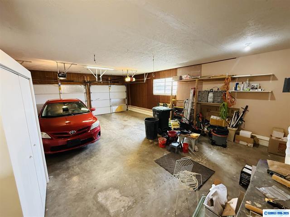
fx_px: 117
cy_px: 108
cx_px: 145
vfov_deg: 85.7
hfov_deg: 102.1
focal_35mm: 14
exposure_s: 1/60
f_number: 2.2
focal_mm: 2.22
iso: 320
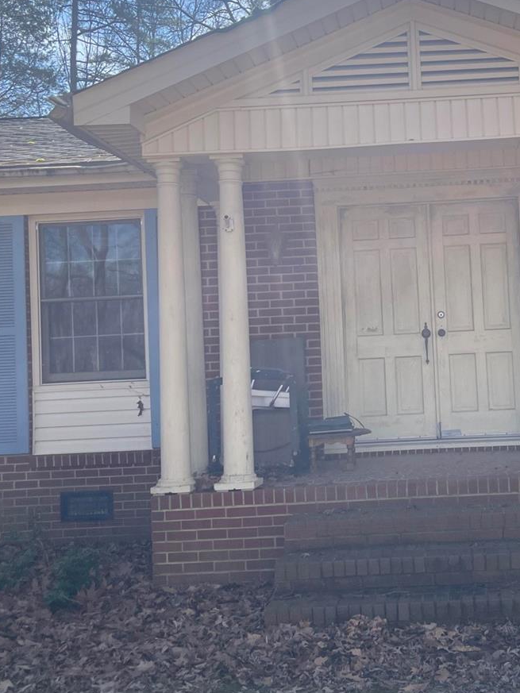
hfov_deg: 31.8
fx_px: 881
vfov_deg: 42.9
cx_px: 436
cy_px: 334
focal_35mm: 44
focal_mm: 5.1
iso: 32
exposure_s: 1/1553
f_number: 1.6
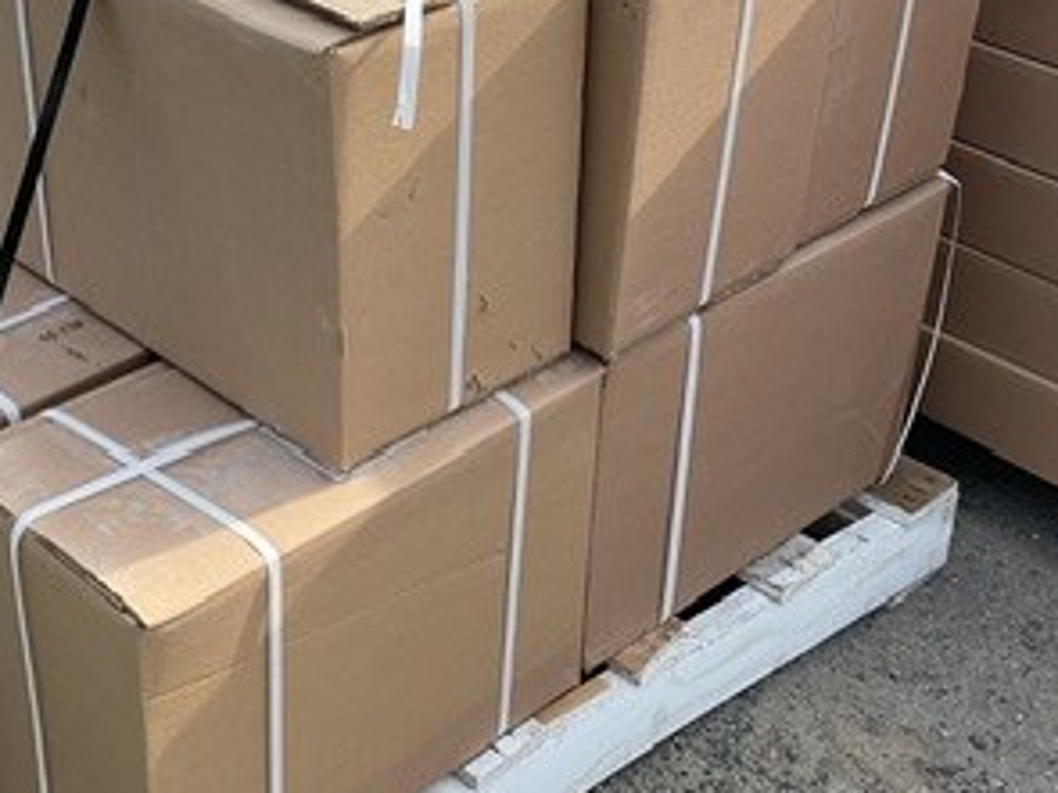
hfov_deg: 30.4
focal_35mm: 63
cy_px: 309
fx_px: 1925
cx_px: 308
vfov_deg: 23.2
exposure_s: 1/709
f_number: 1.8
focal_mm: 3
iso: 16
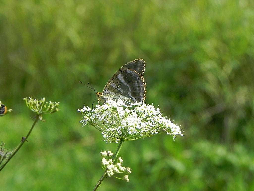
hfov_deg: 9.3
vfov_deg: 7.0
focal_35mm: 212
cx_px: 127
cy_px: 96
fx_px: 1556
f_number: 5
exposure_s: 1/575
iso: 160
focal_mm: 37.7
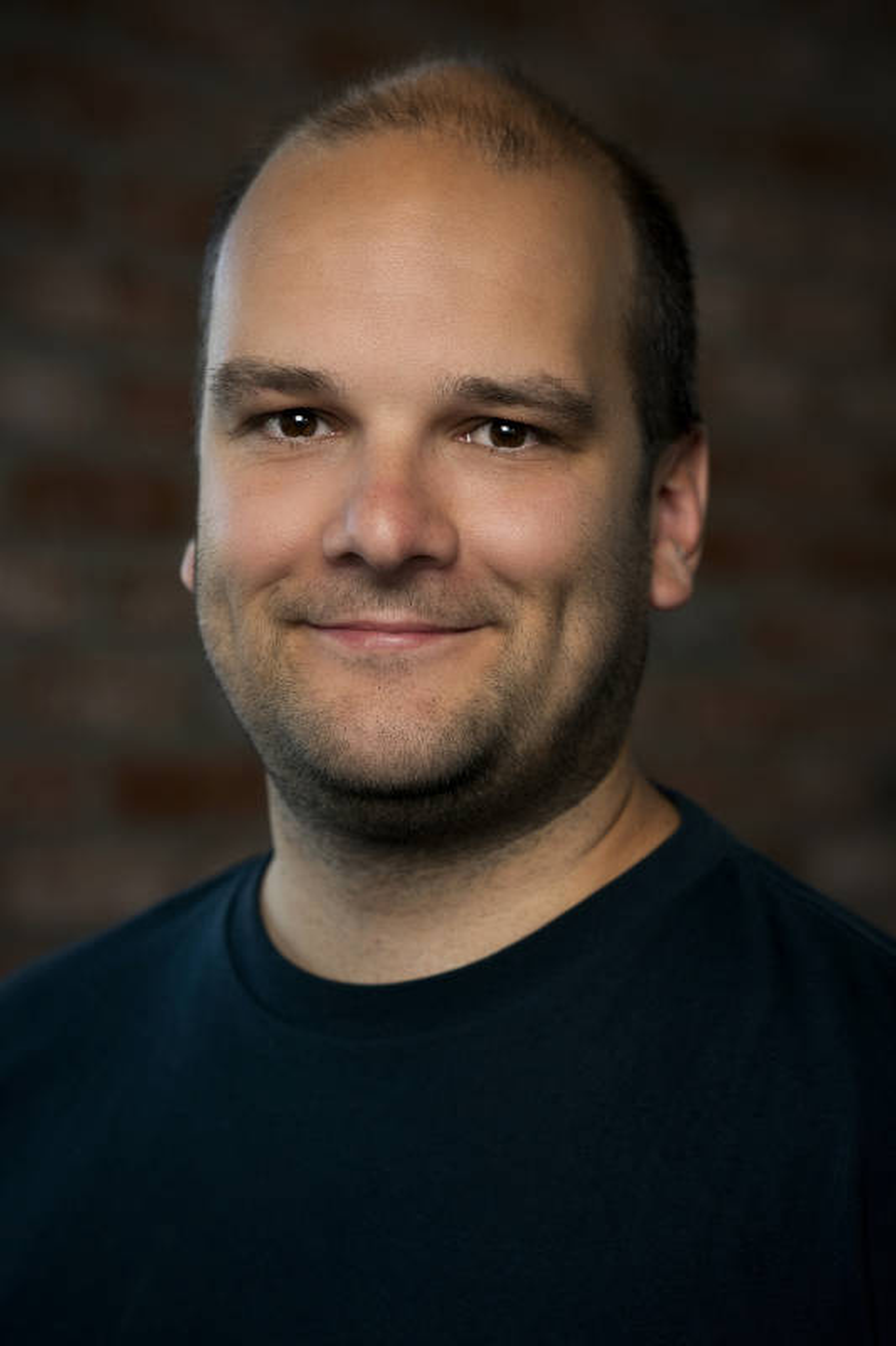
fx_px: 3174
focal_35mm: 85
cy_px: 673
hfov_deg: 16.1
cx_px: 448
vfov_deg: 23.9
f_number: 3.5
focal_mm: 85
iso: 400
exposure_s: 1/160
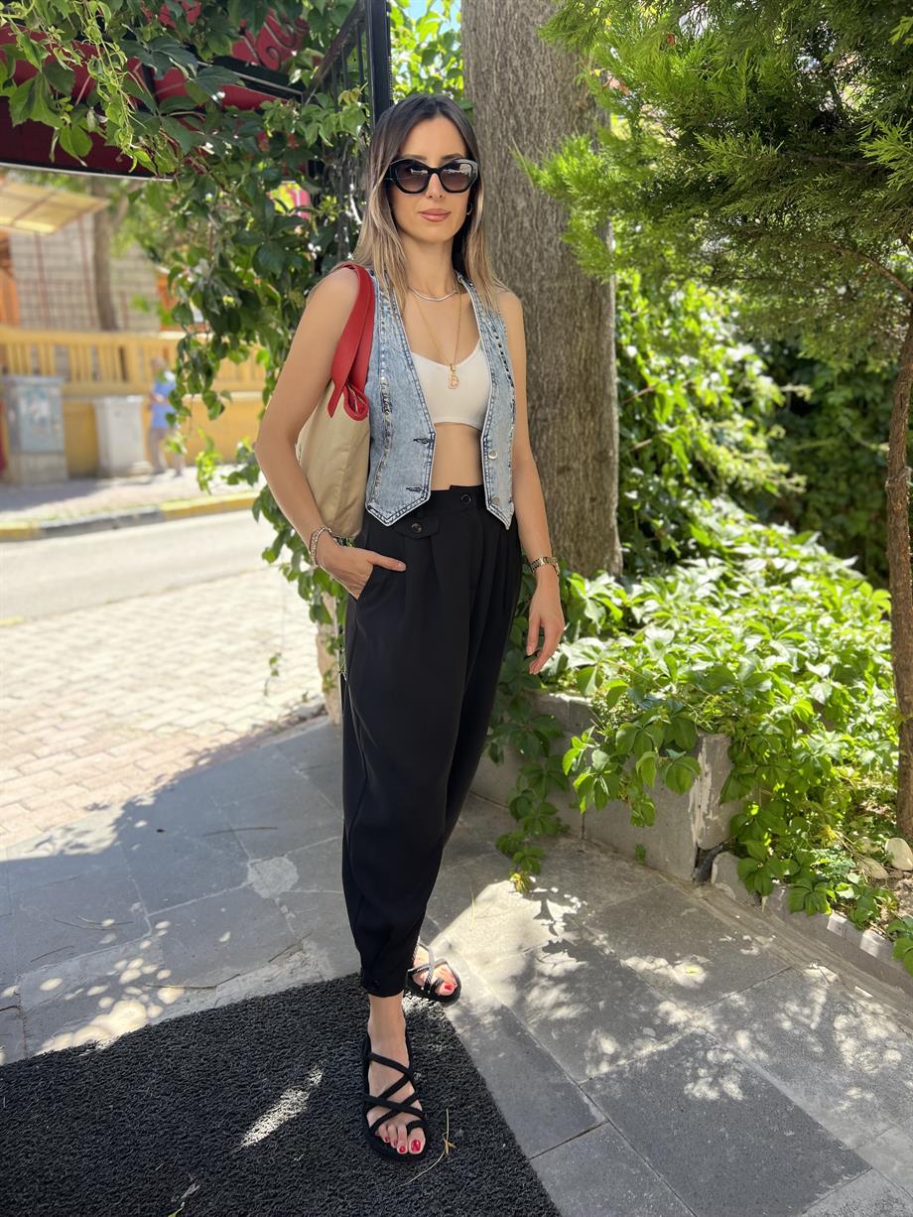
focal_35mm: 26
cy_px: 608
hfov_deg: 53.1
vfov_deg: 67.3
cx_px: 456
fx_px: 914
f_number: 1.5
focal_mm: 5.7
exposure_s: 1/528
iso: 50
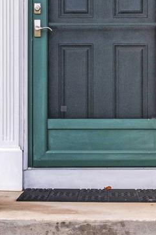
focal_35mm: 124
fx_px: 807
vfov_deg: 16.5
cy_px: 124
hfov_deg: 11.0
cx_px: 93
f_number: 11
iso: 320
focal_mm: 19.1
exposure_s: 1/9
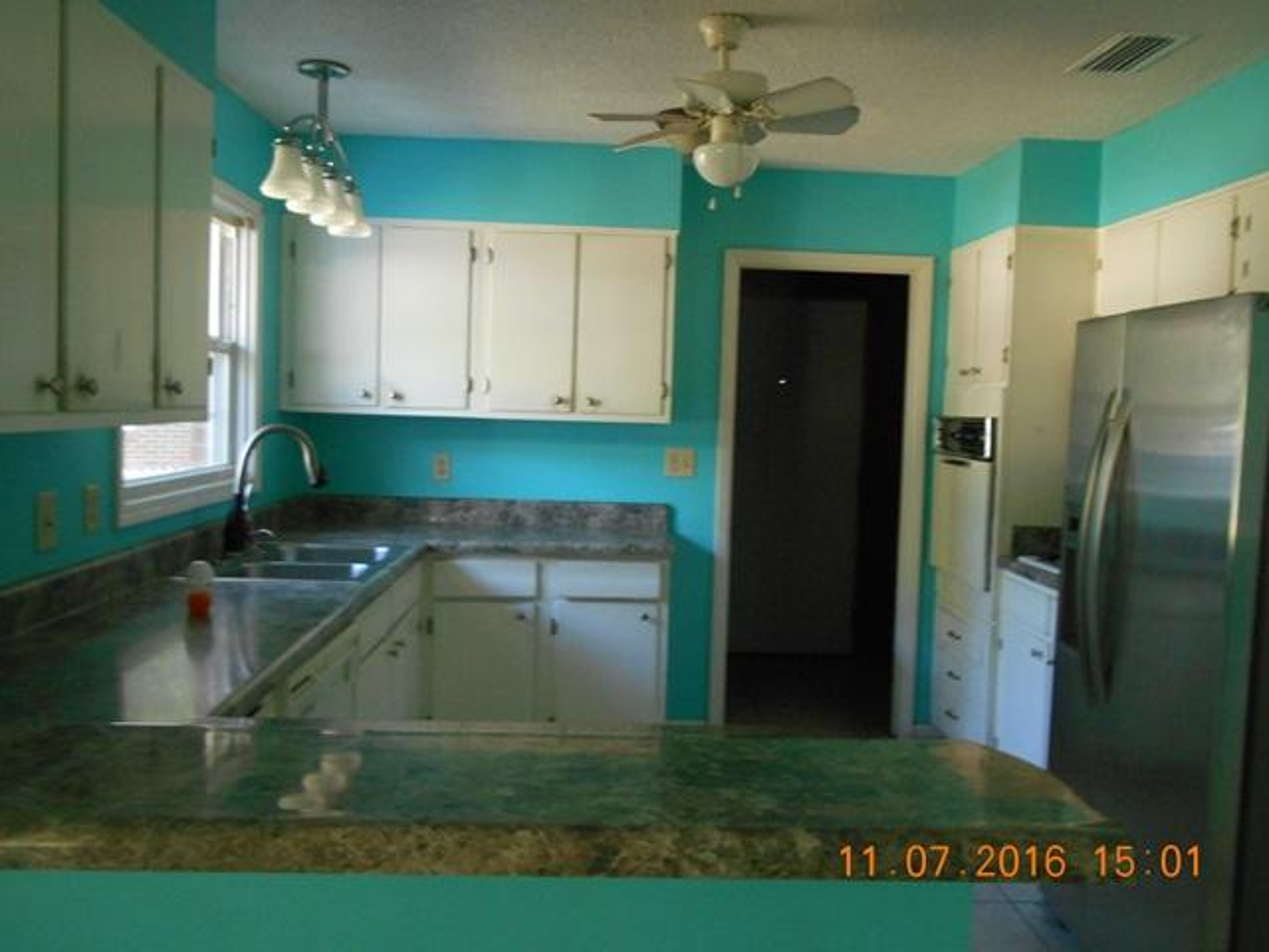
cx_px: 634
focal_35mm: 31
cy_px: 476
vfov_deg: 45.4
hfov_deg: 58.4
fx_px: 1136
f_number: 3.6
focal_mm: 5.5
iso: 400
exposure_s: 1/30
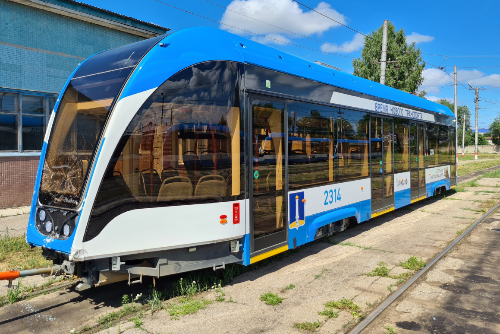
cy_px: 145
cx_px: 243
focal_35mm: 28
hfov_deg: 65.5
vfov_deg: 46.3
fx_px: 389
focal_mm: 5.4
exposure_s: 1/2500
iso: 50
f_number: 1.8
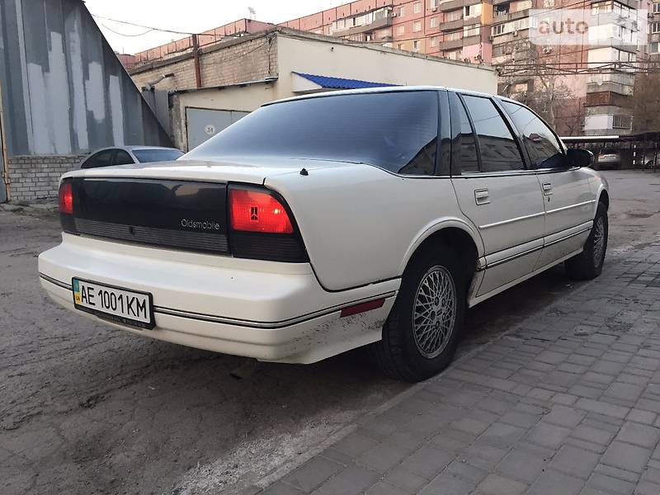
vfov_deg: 48.2
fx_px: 553
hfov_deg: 61.7
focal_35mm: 29
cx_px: 330
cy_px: 248
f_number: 2.2
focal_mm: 4.2
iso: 32
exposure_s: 1/30
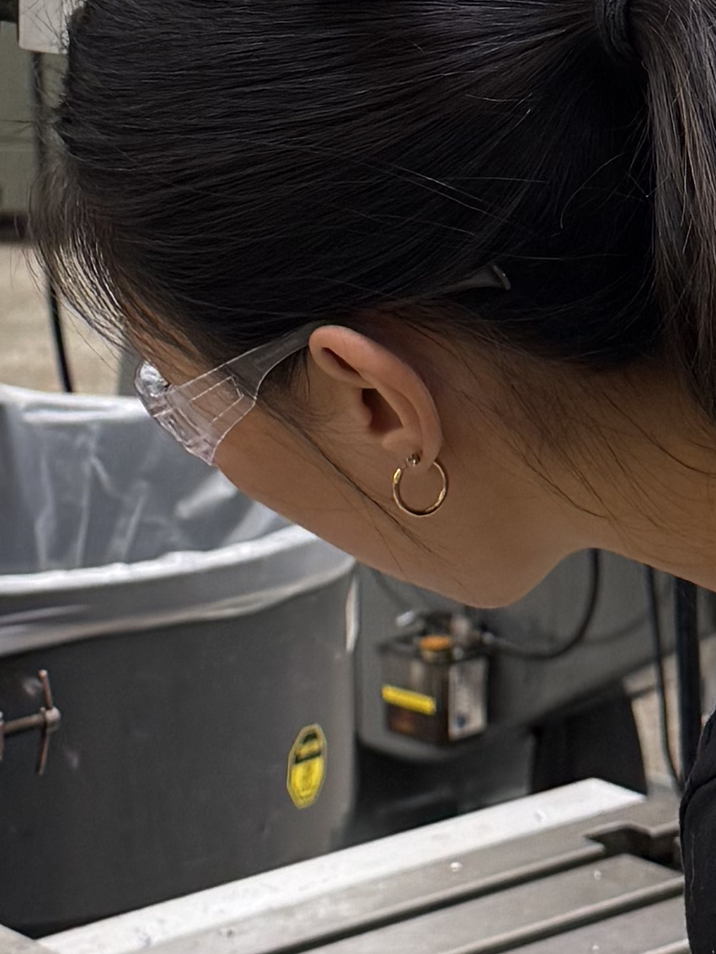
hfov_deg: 12.2
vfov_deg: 15.9
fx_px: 3336
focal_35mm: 121
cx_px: 375
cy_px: -40
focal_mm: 6.76
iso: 160
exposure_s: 1/120
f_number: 1.78
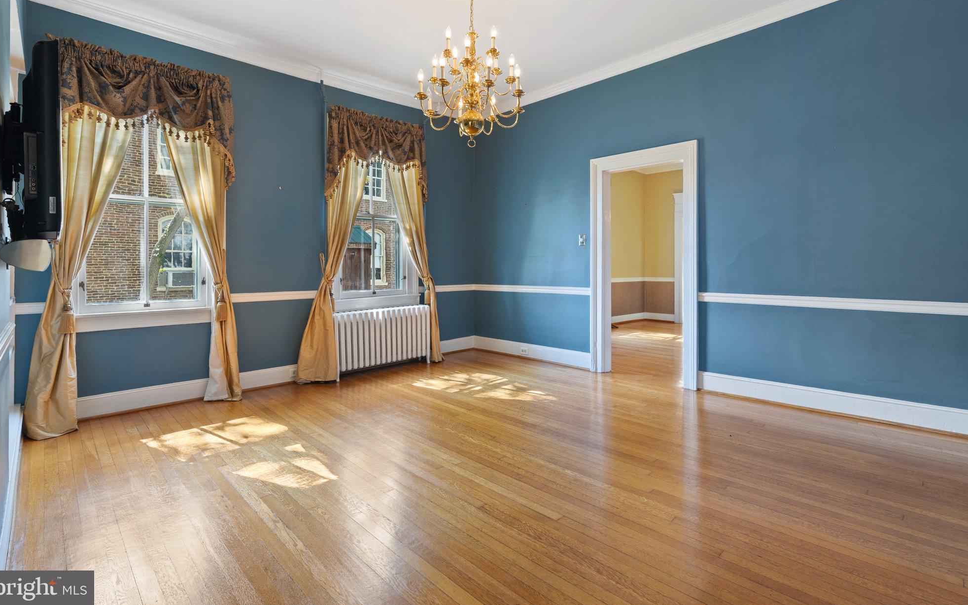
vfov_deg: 67.8
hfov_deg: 94.4
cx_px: 489
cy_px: 270
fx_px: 449
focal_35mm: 17
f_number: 8
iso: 640
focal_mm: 16
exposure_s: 1/4
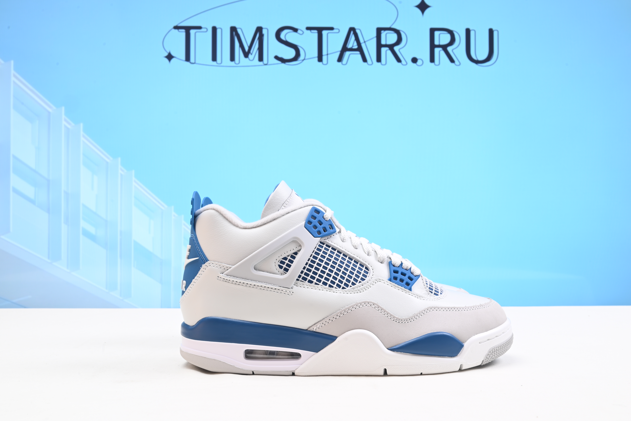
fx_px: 701
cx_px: 316
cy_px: 210
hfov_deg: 48.4
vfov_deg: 33.4
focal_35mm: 40
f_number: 16
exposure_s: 1/1.6
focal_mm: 40
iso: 100
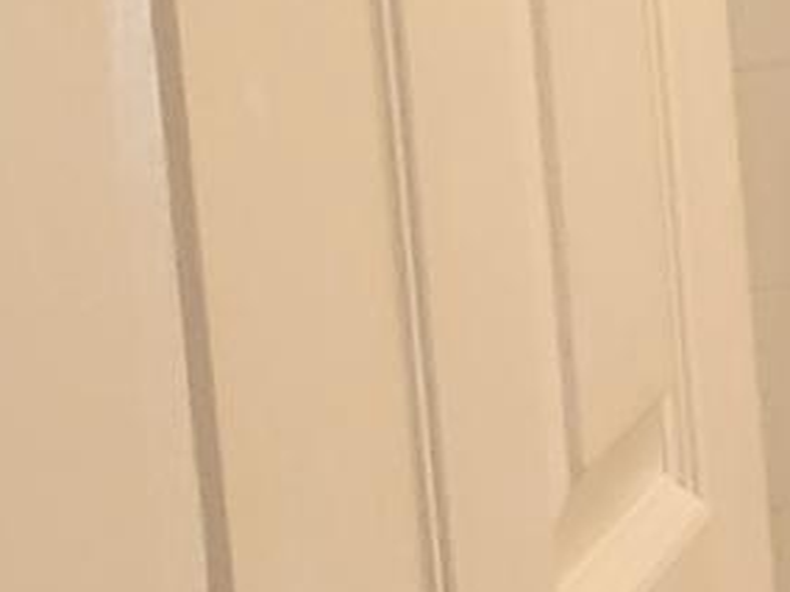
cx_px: 2061
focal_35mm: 180
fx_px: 4108
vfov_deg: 8.2
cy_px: 295
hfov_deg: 9.5
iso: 200
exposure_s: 1/30
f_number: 1.5
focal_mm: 4.23
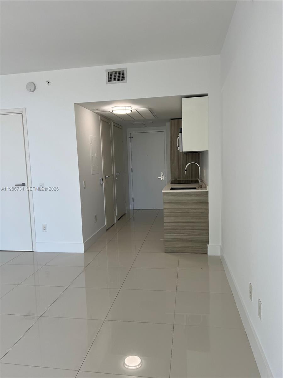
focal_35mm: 26
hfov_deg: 53.1
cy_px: 189
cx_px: 142
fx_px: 283
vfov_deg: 67.3
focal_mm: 5.7
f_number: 1.5
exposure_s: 1/226
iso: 40
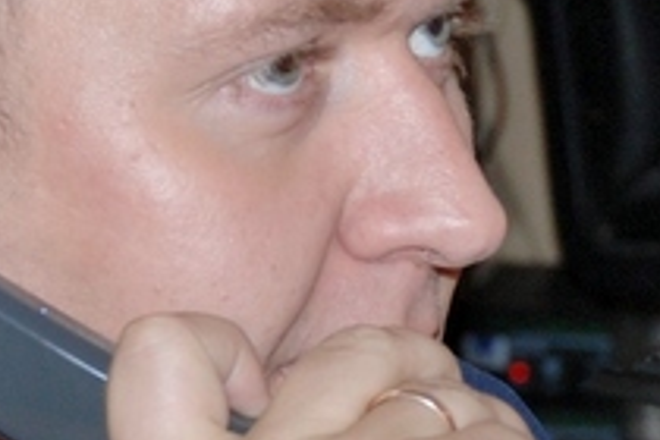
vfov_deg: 7.0
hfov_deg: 10.5
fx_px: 3575
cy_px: 251
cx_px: 207
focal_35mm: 195
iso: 200
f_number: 4.2
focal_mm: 38
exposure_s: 1/60
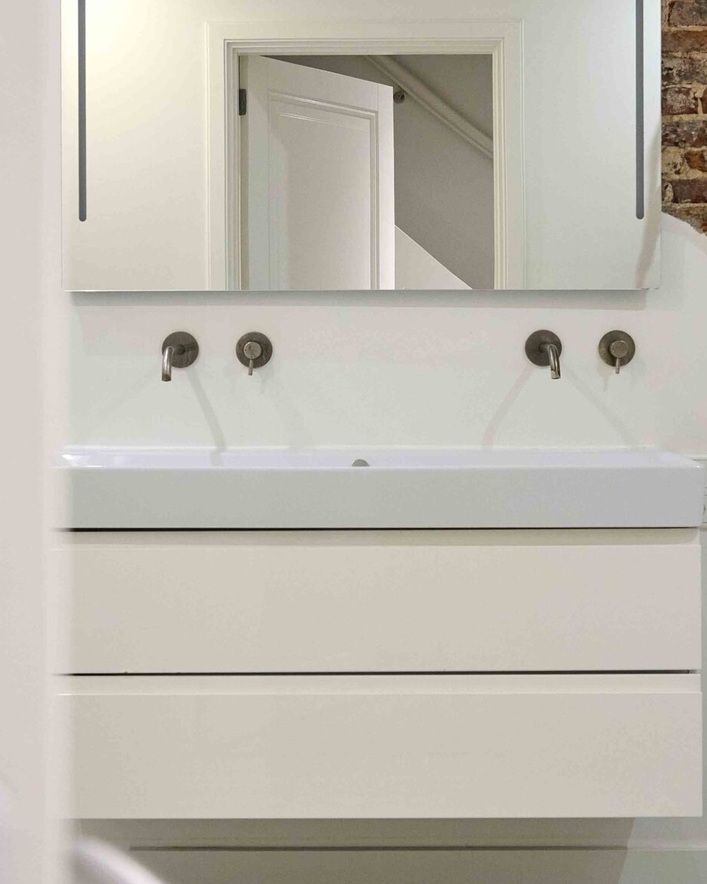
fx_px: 1622
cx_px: 387
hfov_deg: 24.6
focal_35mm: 62
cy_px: 339
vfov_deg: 30.4
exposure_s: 1/25
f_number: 5.6
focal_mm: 30
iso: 800
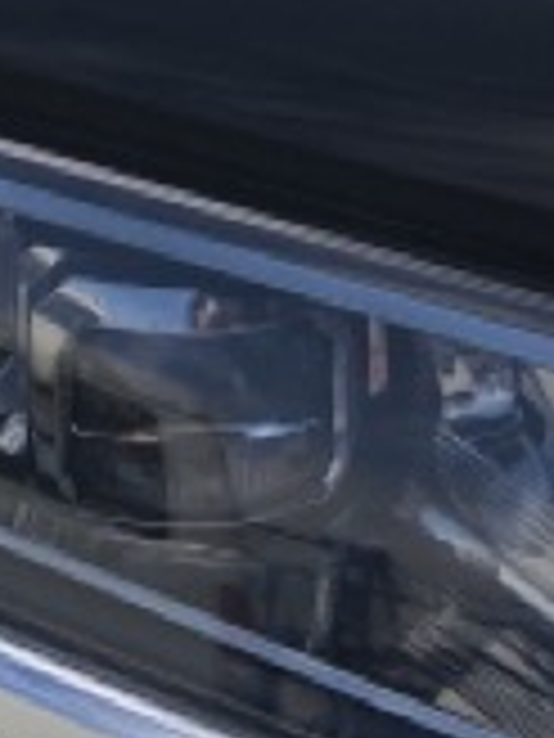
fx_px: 2326
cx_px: 266
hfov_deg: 13.6
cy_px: 76
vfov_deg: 17.8
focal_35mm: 109
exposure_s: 1/2825
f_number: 1.8
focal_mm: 3.99
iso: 25
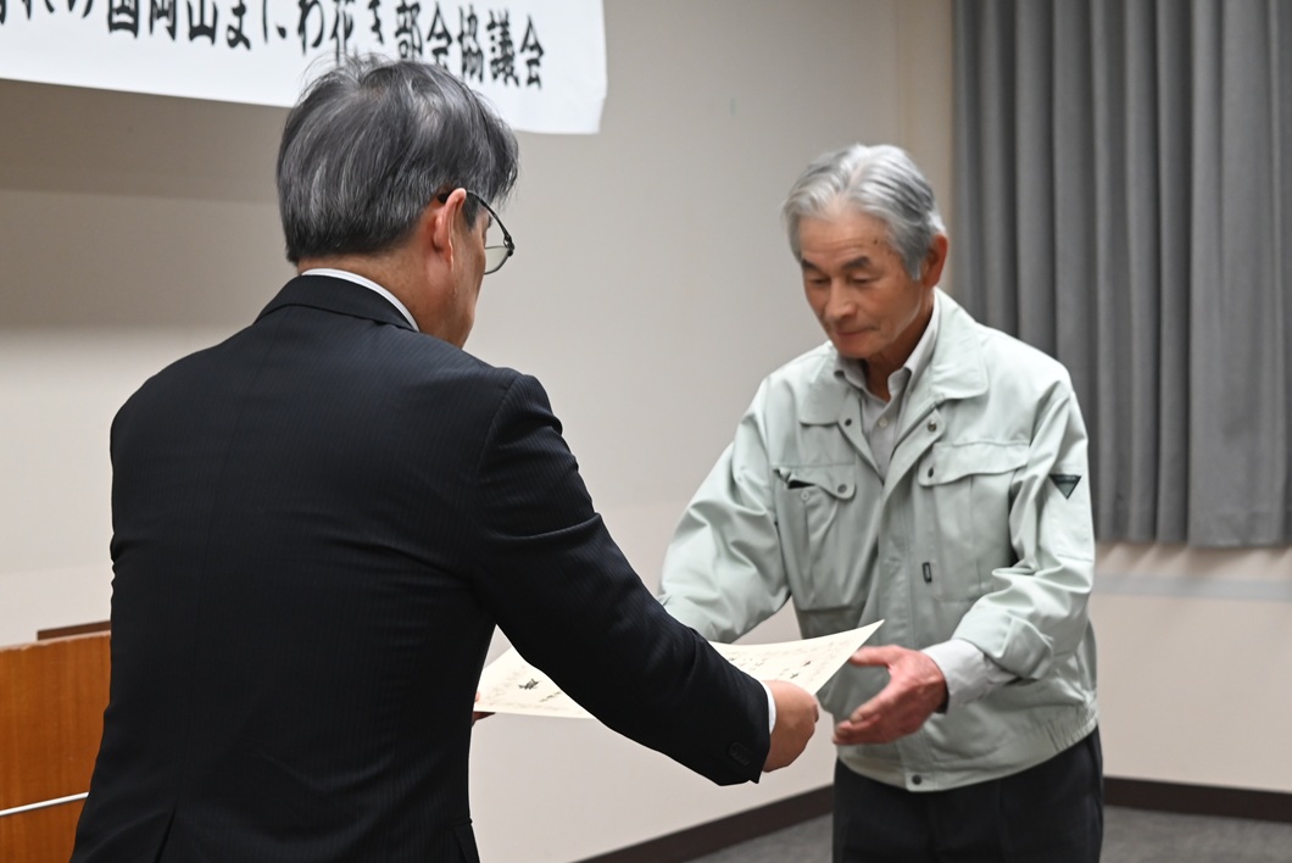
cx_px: 646
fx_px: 2478
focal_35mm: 69
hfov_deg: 29.2
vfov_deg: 19.8
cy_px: 432
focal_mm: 46
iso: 1000
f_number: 7.1
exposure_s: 1/80
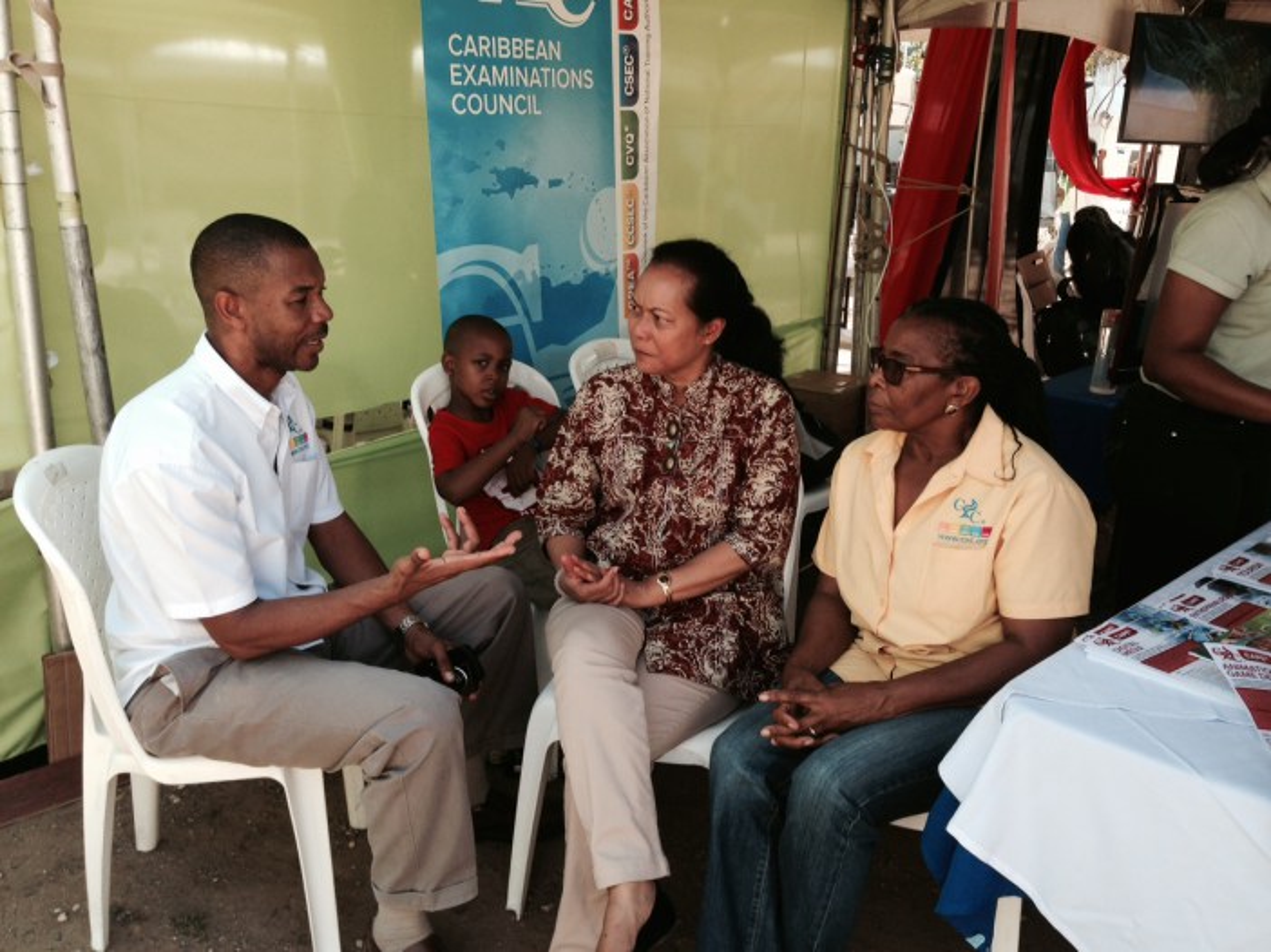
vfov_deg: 42.9
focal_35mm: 33
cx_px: 636
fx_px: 1211
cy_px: 476
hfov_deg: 55.4
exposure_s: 1/332
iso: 50
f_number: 2.4
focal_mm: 4.12
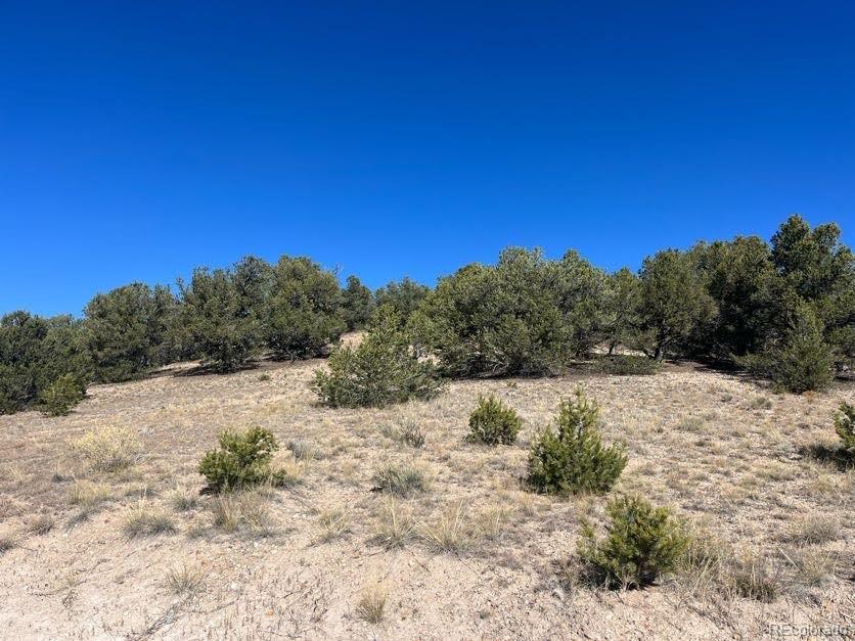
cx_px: 428
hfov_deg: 67.3
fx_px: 642
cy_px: 320
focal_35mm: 26
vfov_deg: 53.1
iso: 50
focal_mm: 5.1
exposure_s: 1/3876
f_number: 1.6
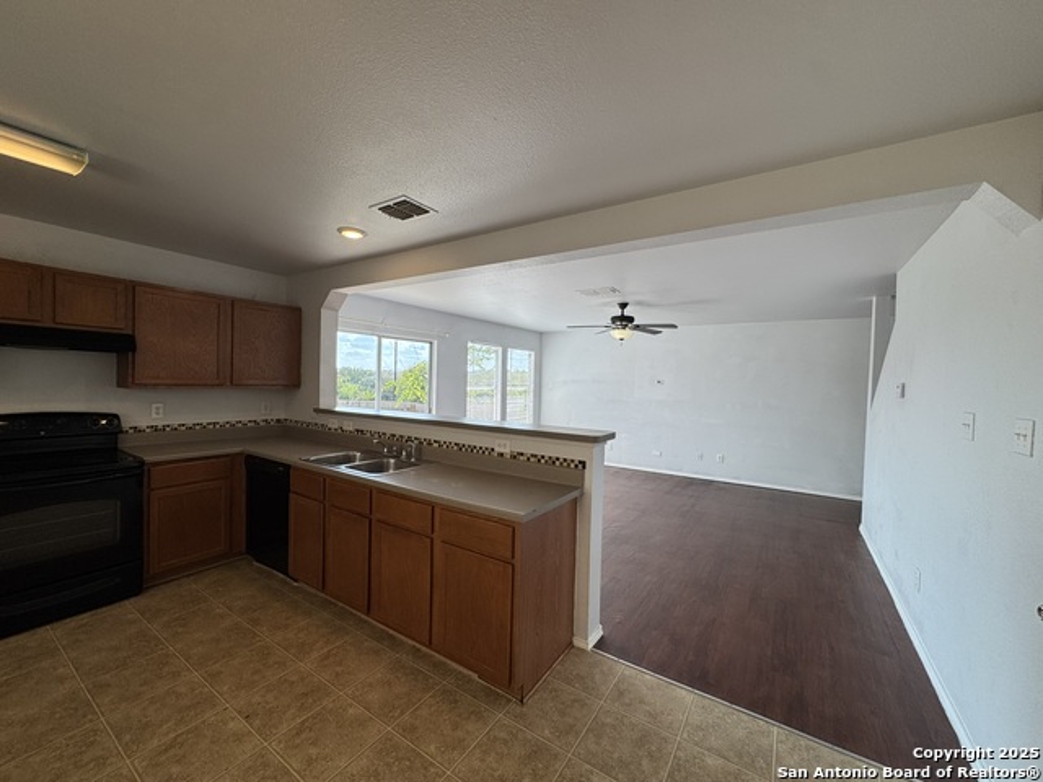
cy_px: 391
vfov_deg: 85.7
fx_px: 422
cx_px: 522
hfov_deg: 102.1
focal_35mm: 14
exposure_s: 1/234
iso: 40
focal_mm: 2.22
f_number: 2.2
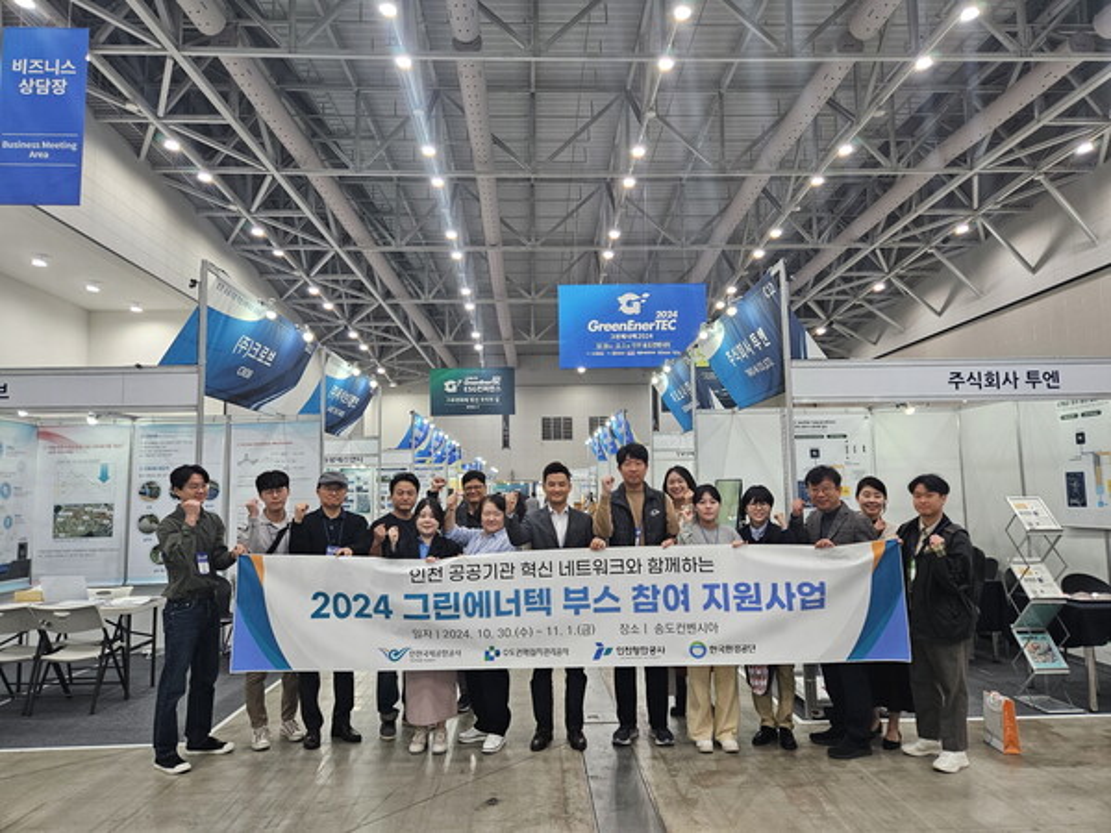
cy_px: 416
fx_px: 738
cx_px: 556
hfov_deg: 73.9
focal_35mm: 23
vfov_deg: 58.9
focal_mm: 5.4
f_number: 1.8
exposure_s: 1/120
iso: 160
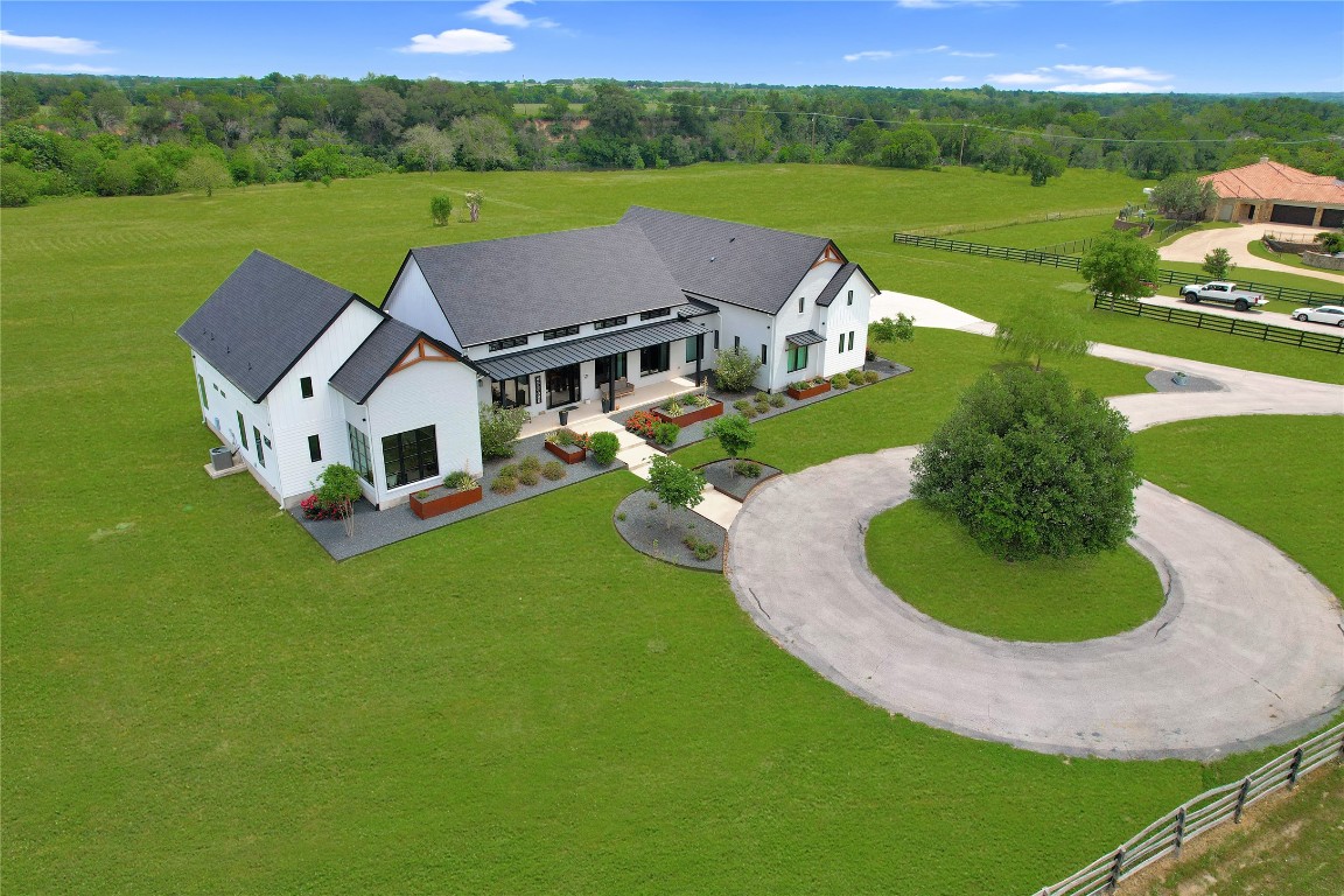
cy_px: 448
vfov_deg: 57.2
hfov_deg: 78.6
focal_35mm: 22
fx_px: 821
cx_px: 672
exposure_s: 1/2000
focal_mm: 8.38
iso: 140
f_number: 2.8
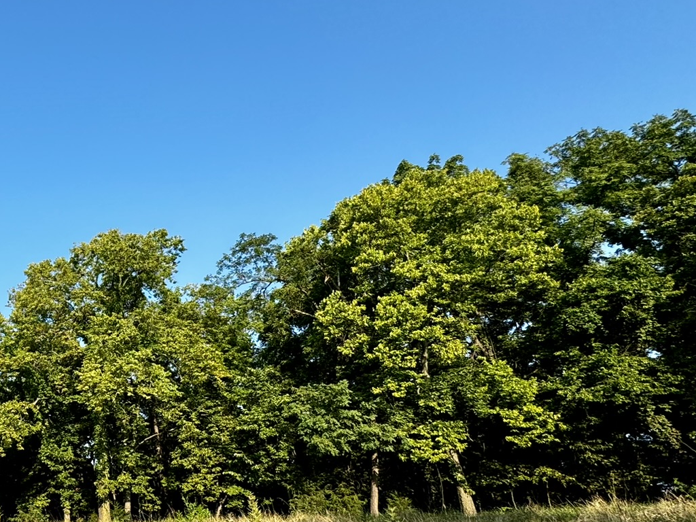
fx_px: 563
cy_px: 329
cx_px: 21
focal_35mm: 28
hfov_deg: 52.3
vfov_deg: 49.2
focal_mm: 2.22
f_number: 2.2
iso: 50
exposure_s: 1/889
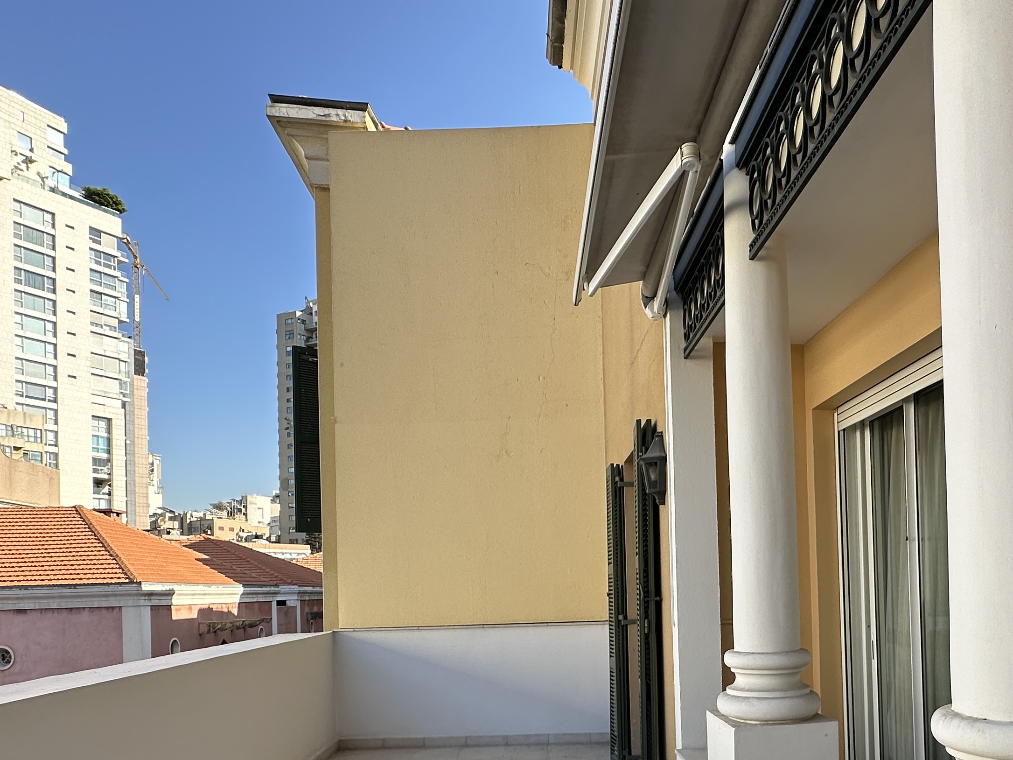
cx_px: 681
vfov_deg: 50.6
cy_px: 578
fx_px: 761
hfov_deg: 65.4
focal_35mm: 26
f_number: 2.2
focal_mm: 2.22
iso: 40
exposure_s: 1/578
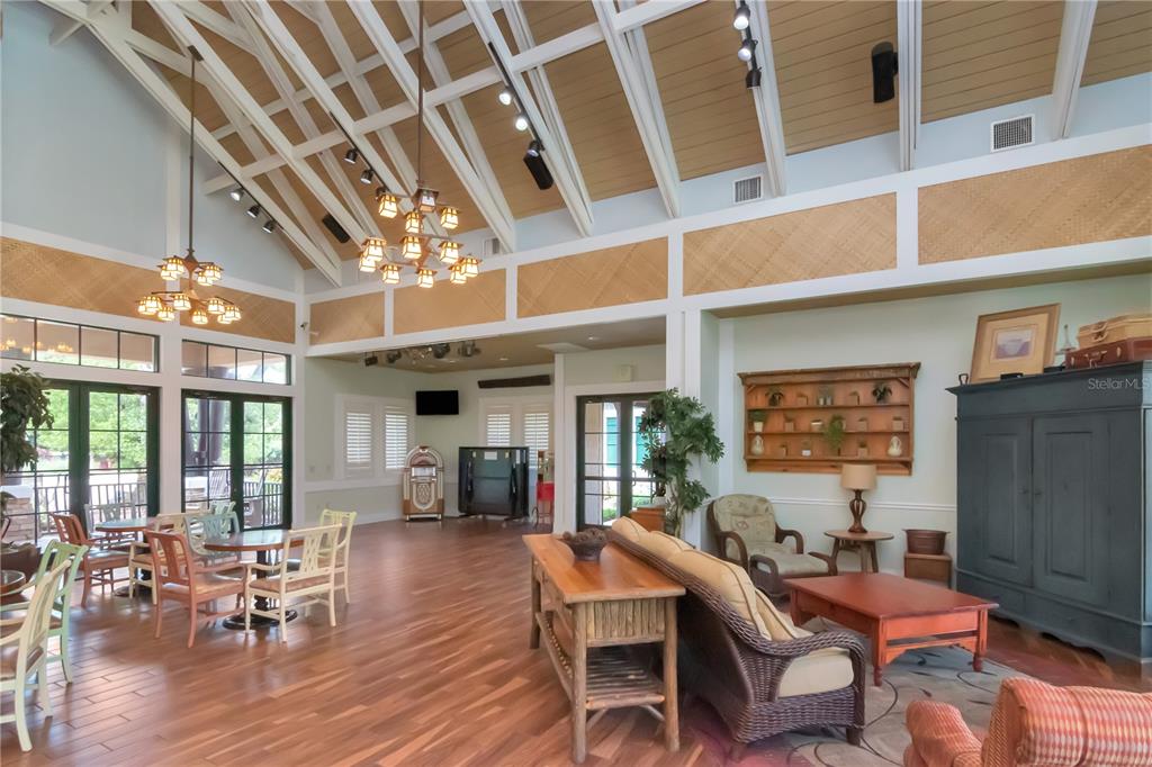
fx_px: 528
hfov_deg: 95.0
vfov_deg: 72.0
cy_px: 384
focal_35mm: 16
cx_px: 576
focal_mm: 11
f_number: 10
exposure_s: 1/160
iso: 5000
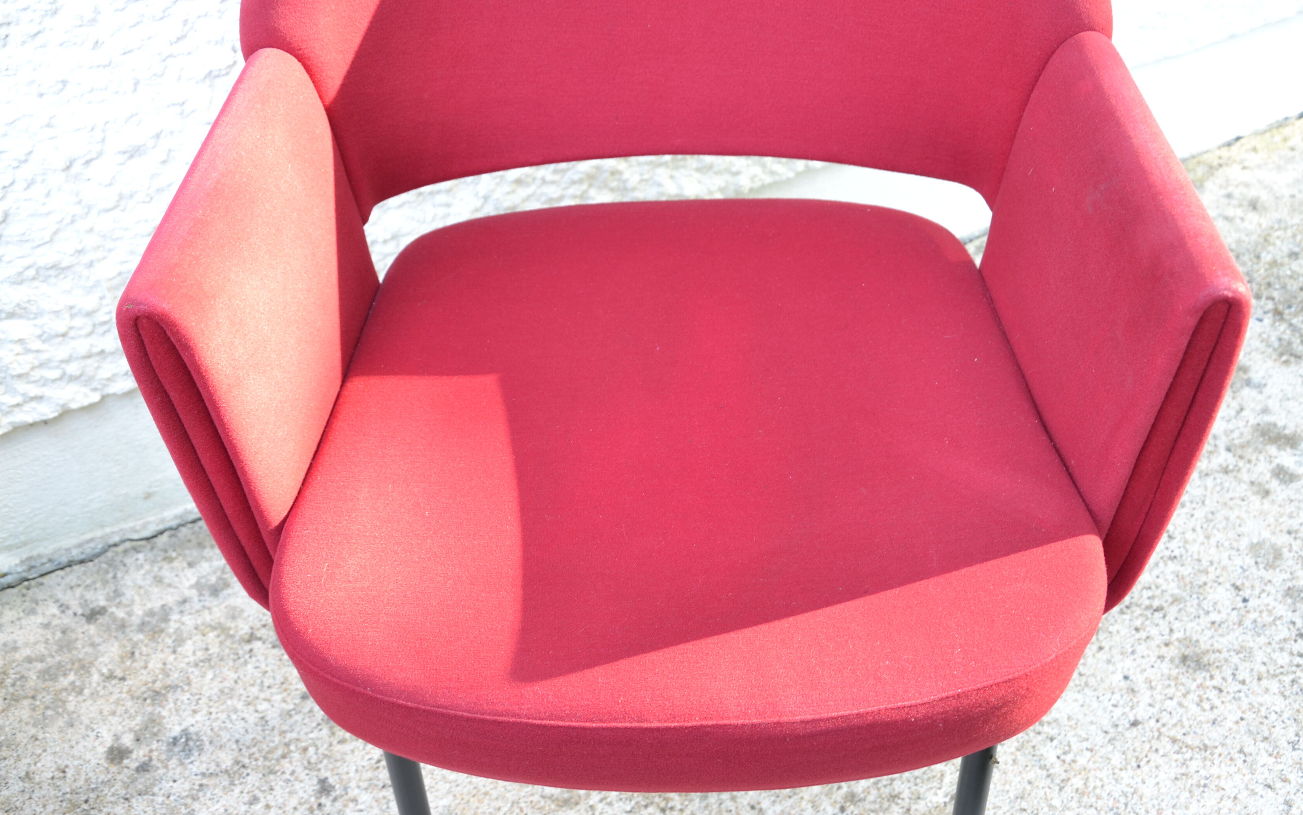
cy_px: 381
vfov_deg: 33.6
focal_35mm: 38
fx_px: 1349
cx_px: 651
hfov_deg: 51.5
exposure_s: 1/20
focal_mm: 24
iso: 200
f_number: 5
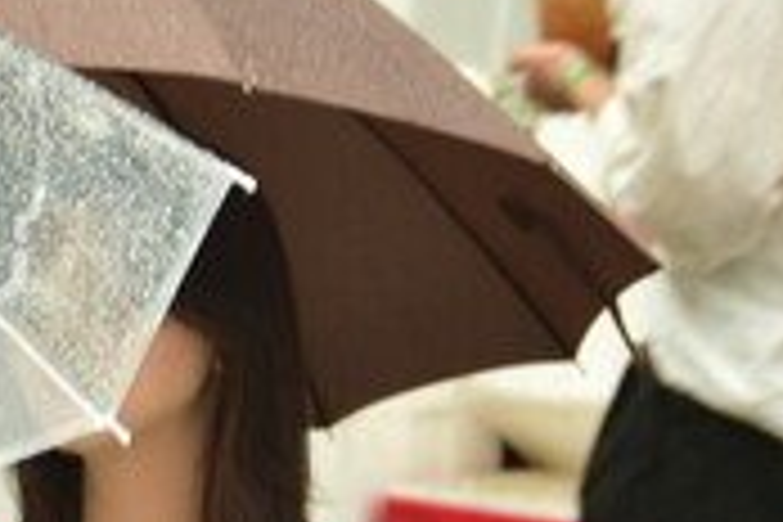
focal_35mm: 389
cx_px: -225
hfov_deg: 5.3
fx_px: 8454
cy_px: 261
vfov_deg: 3.5
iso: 110
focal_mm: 75
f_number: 5
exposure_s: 1/100
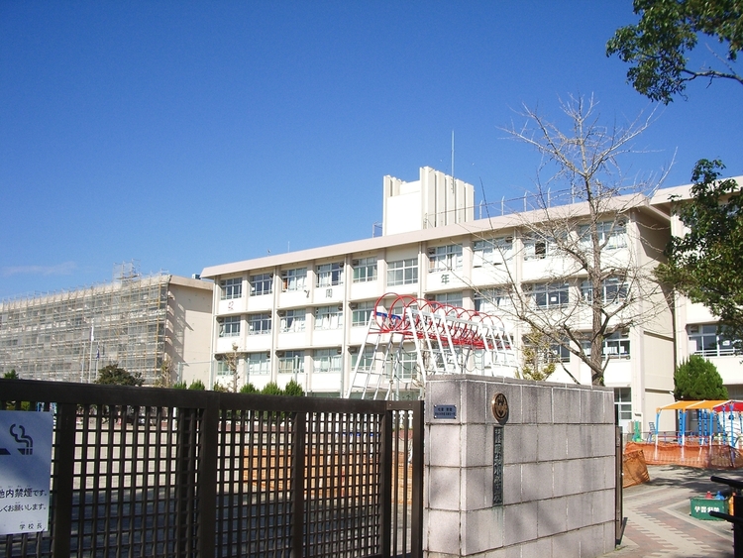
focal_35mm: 35
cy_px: 279
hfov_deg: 52.6
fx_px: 751
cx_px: 372
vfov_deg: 40.7
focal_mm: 5.8
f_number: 4.3
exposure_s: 1/640
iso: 80
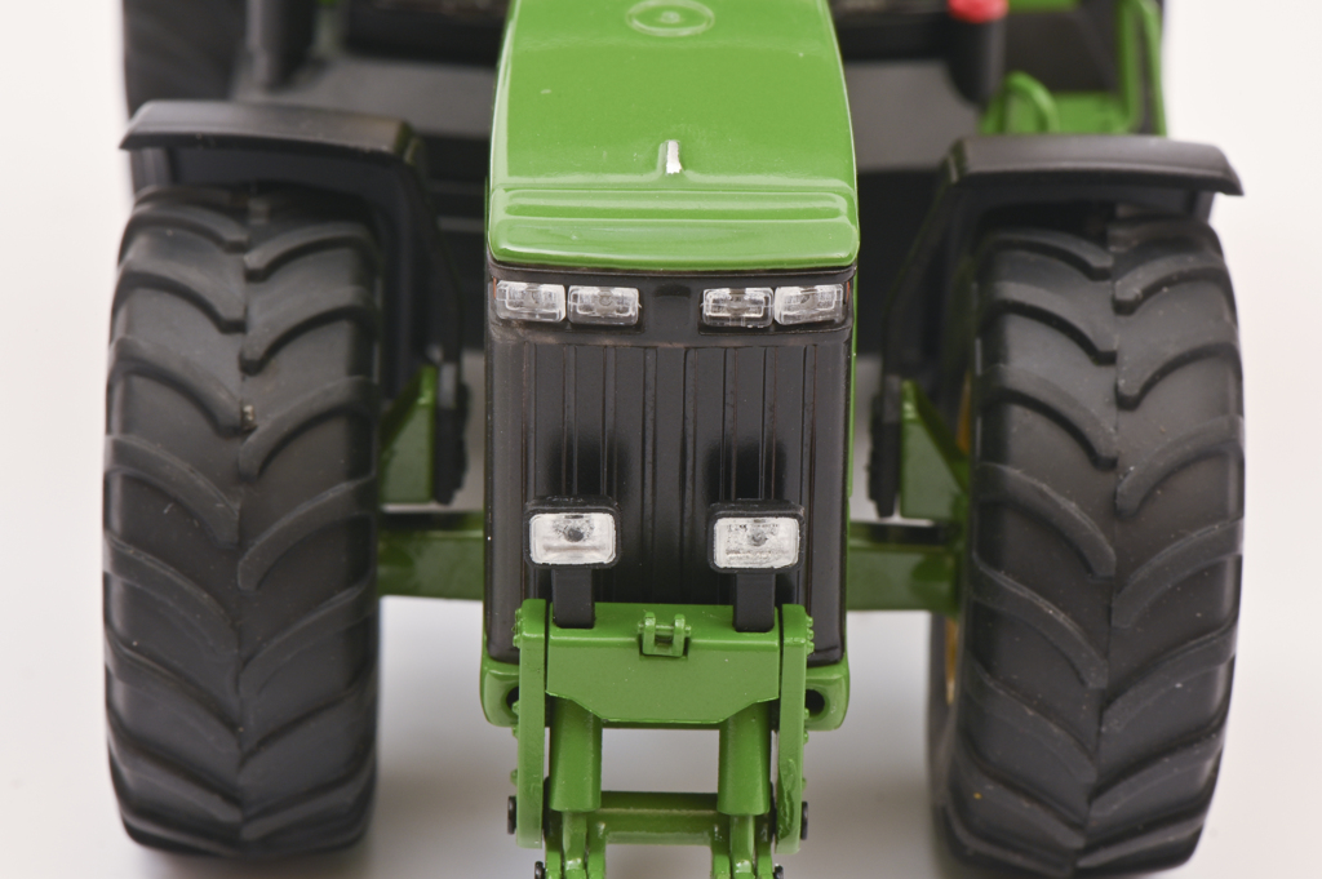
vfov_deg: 13.0
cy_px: 440
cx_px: 661
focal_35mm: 105
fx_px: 3853
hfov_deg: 19.5
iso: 200
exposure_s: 1/60
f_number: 29
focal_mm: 105
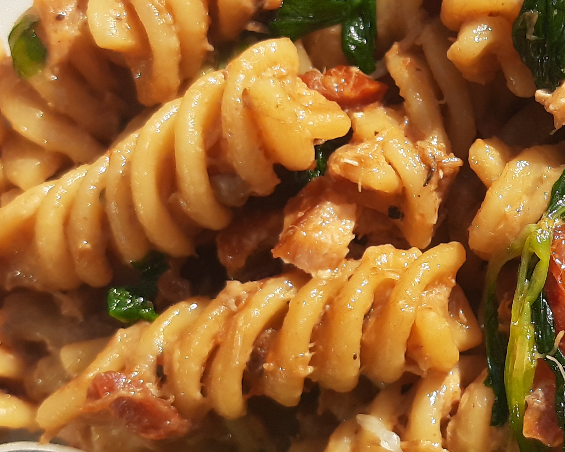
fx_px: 1438
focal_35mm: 86
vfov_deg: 17.8
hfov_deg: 21.7
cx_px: 523
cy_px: 185
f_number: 1.7
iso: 40
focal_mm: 3.93
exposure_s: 1/1092
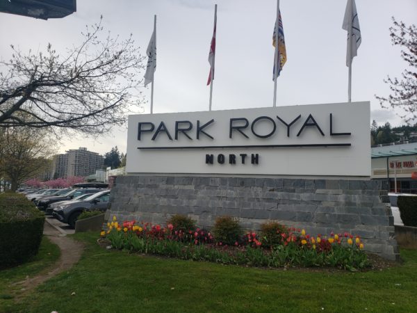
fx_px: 313
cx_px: 208
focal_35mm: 26
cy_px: 156
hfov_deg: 67.3
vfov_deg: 53.1
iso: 50
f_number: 2.4
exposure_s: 1/960
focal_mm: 4.3
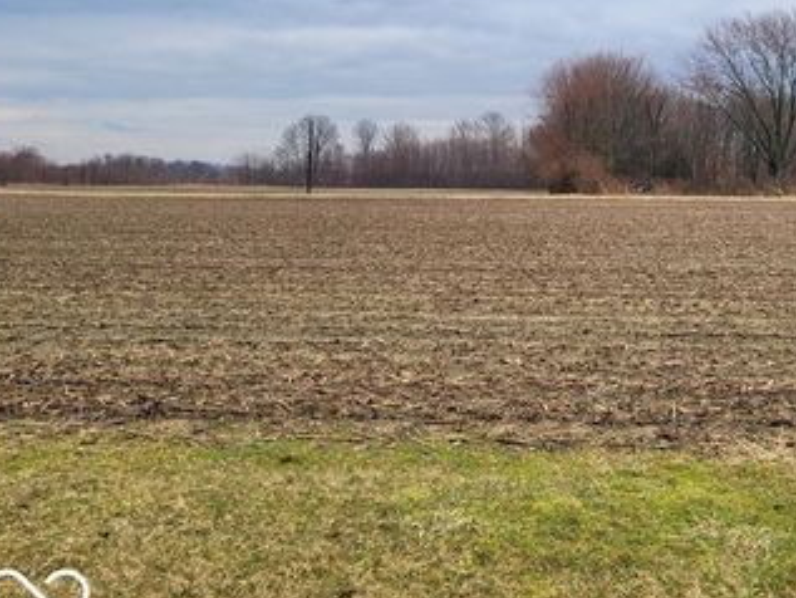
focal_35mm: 41
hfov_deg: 44.8
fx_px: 943
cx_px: 555
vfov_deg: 34.9
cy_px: 207
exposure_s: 1/265
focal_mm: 5.4
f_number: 1.8
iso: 40
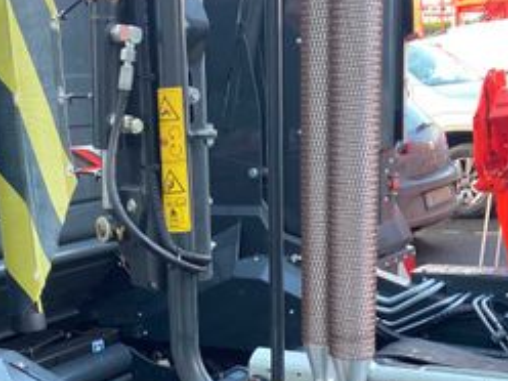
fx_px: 925
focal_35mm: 63
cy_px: 381
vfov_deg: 22.4
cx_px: 211
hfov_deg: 30.7
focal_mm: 4.25
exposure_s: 1/110
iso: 125
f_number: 1.8
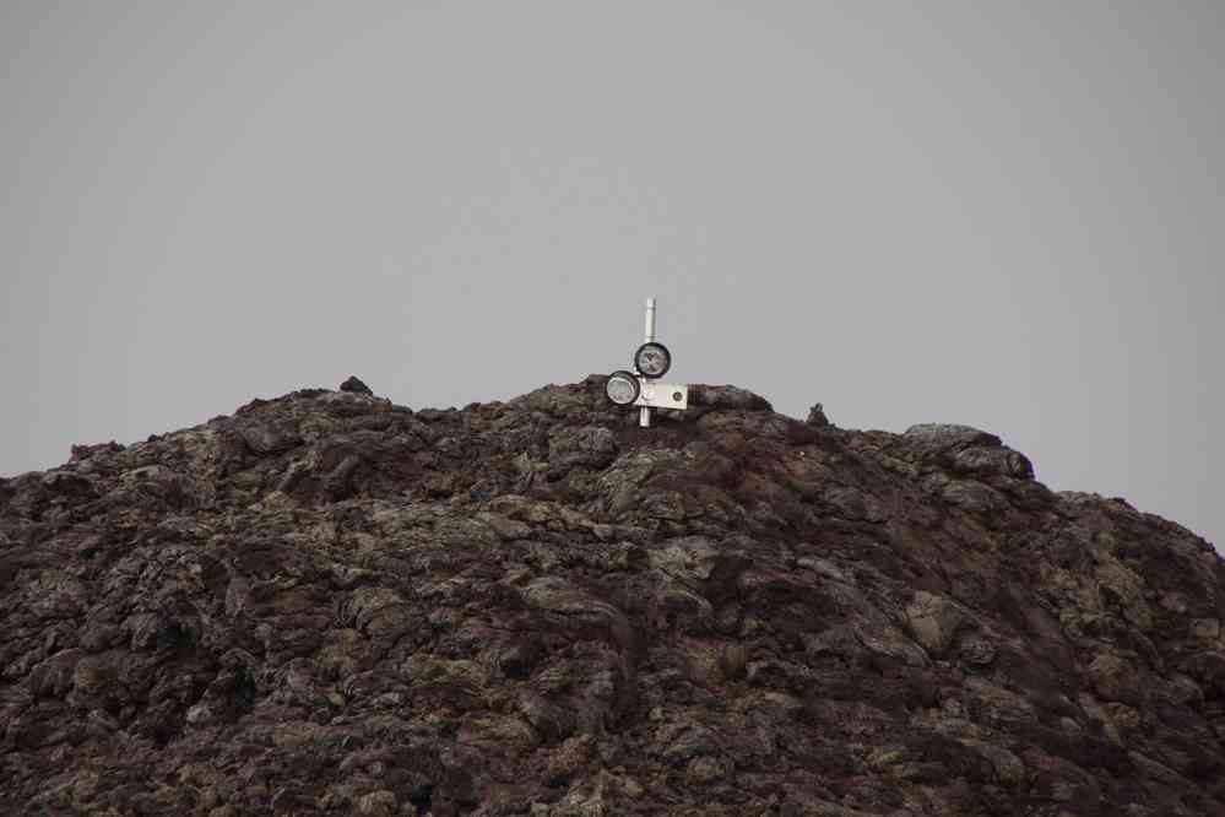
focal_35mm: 375
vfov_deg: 3.7
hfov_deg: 5.5
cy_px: 408
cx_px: 612
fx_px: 12759
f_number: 10
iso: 1600
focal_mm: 250
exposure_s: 1/320
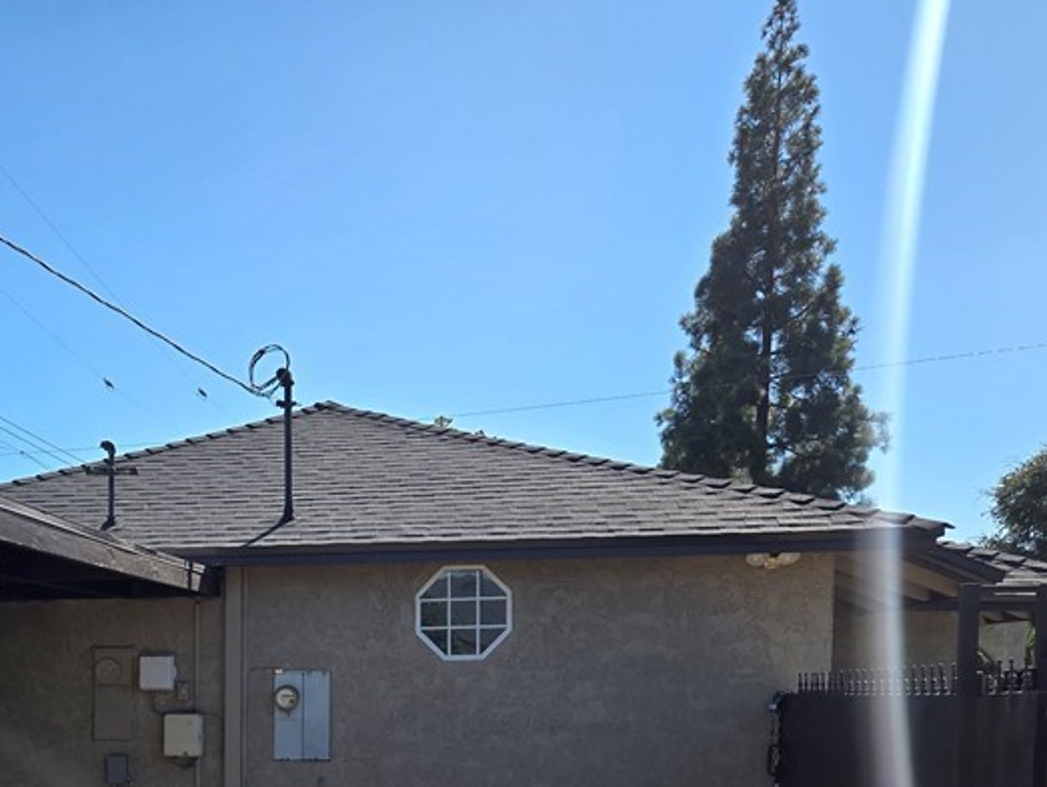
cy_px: 749
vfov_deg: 30.4
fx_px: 1362
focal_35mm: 45
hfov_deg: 39.7
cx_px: 154
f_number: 1.8
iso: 50
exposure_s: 1/2921
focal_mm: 5.4
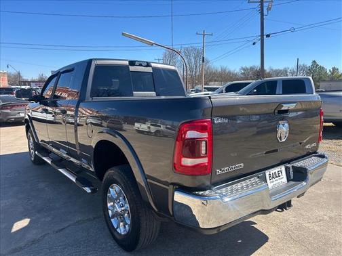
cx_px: 171
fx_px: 257
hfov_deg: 67.3
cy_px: 128
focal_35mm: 26
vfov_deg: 53.1
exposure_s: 1/2404
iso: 50
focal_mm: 5.7
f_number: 1.5
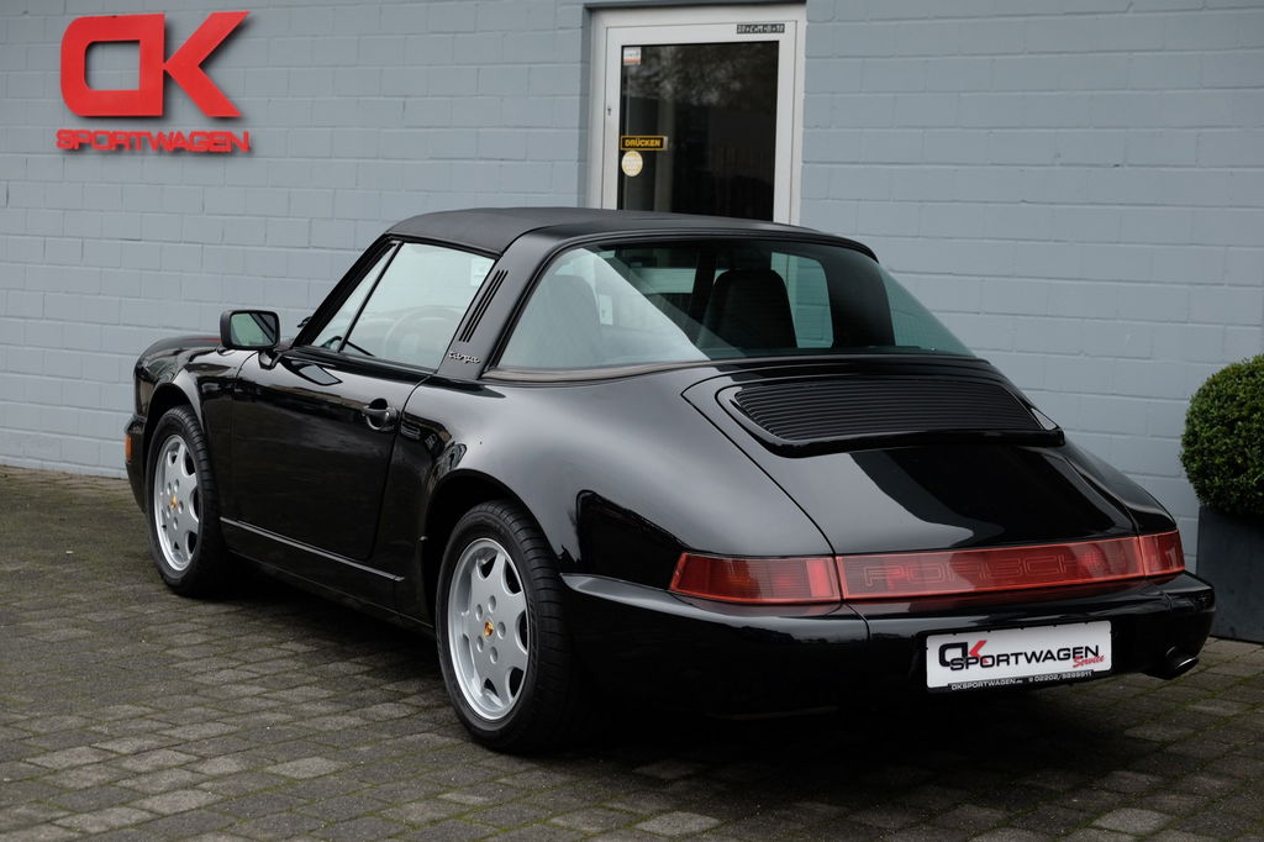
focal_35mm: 69
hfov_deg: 29.3
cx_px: 632
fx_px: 2422
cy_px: 421
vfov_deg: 19.7
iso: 200
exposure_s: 1/110
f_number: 4
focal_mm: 46.3
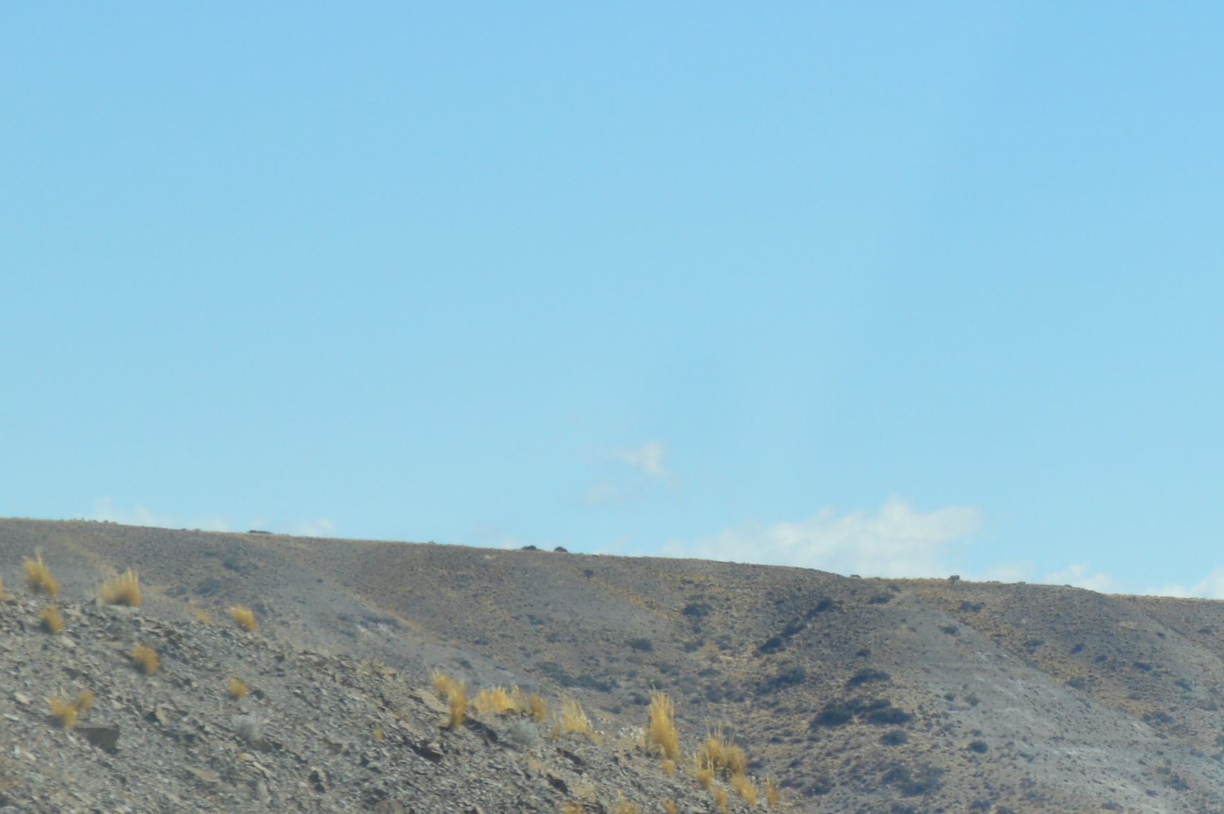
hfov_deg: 8.0
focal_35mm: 253
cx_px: 1924
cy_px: 474
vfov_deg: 5.4
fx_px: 8595
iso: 100
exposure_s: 1/250
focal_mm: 50
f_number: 8
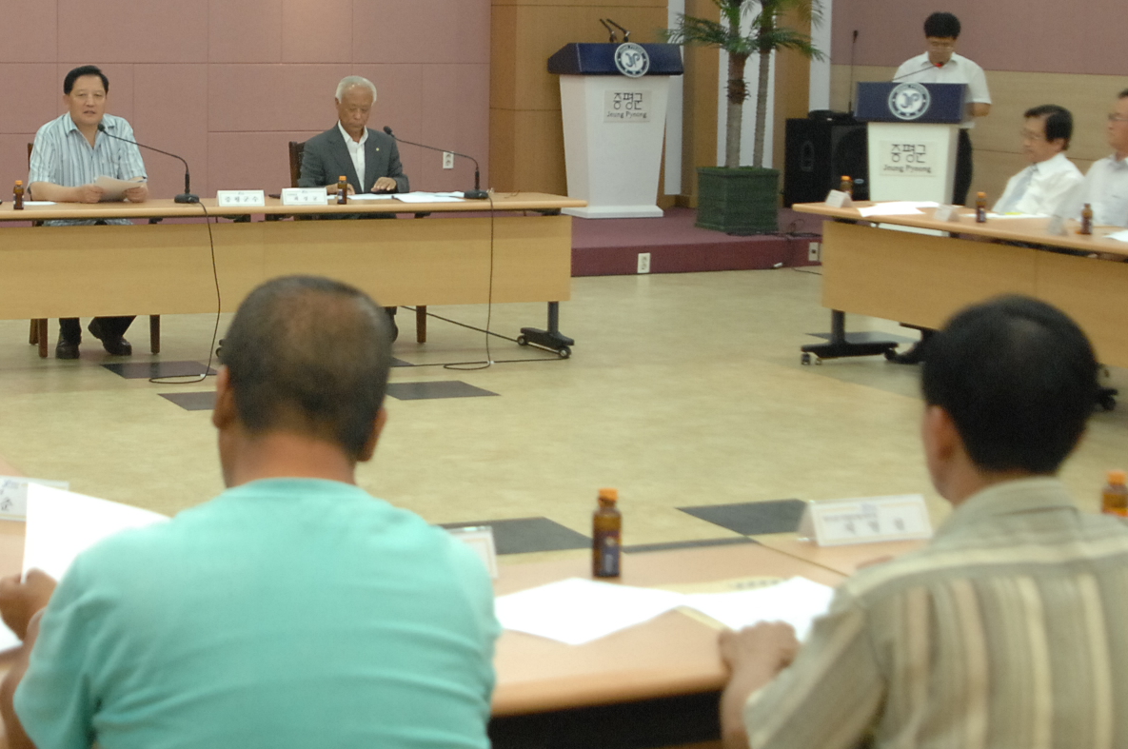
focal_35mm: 76
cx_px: 265
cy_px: 210
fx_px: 2378
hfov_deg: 26.3
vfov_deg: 17.8
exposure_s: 1/50
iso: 800
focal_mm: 28
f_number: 3.8
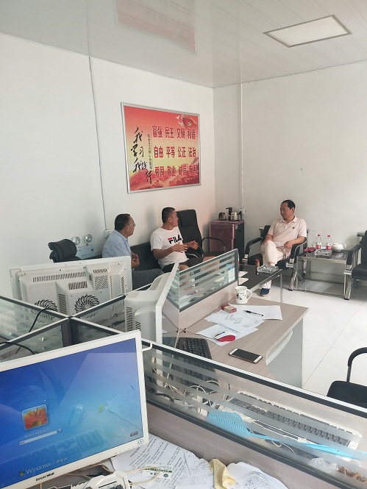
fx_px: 367
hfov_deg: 53.1
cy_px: 244
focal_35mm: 26
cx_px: 184
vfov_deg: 67.3
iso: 125
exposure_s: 1/50
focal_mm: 3.88
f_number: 2
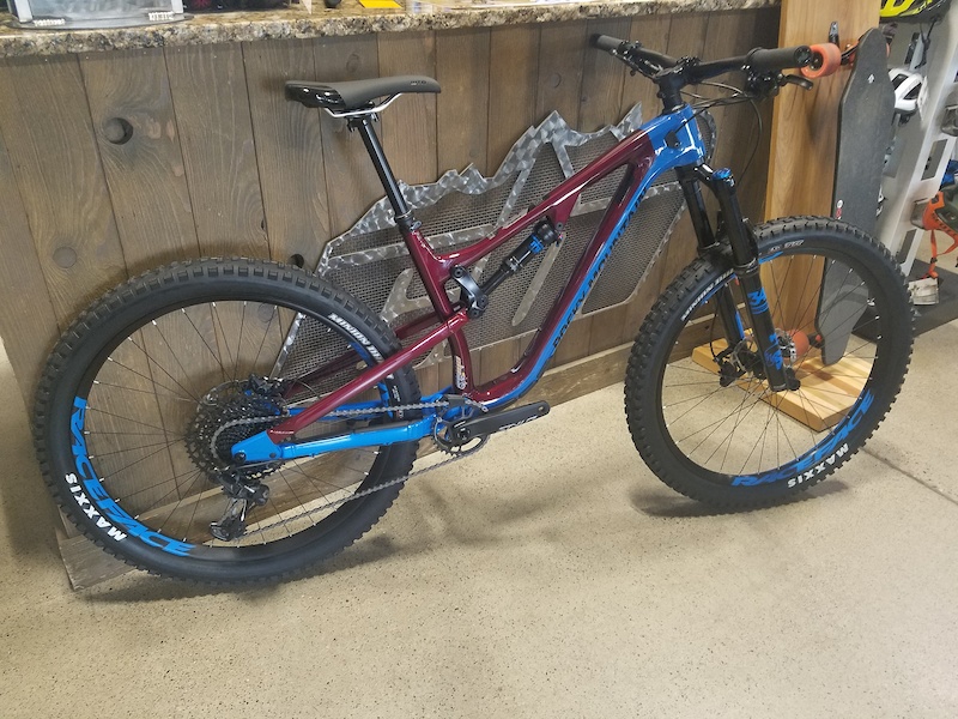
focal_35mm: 26
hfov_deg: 67.3
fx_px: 720
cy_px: 360
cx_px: 479
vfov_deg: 53.1
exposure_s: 1/24
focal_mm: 4.2
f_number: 1.7
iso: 160
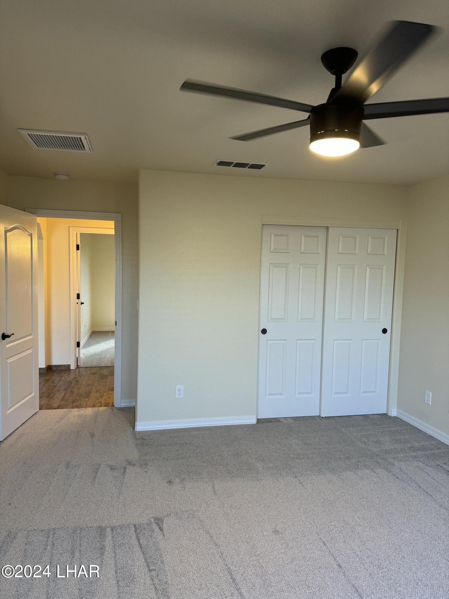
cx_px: 224
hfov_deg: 56.8
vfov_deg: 71.6
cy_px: 300
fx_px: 415
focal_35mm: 24
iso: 200
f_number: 1.78
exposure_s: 1/120
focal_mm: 6.86
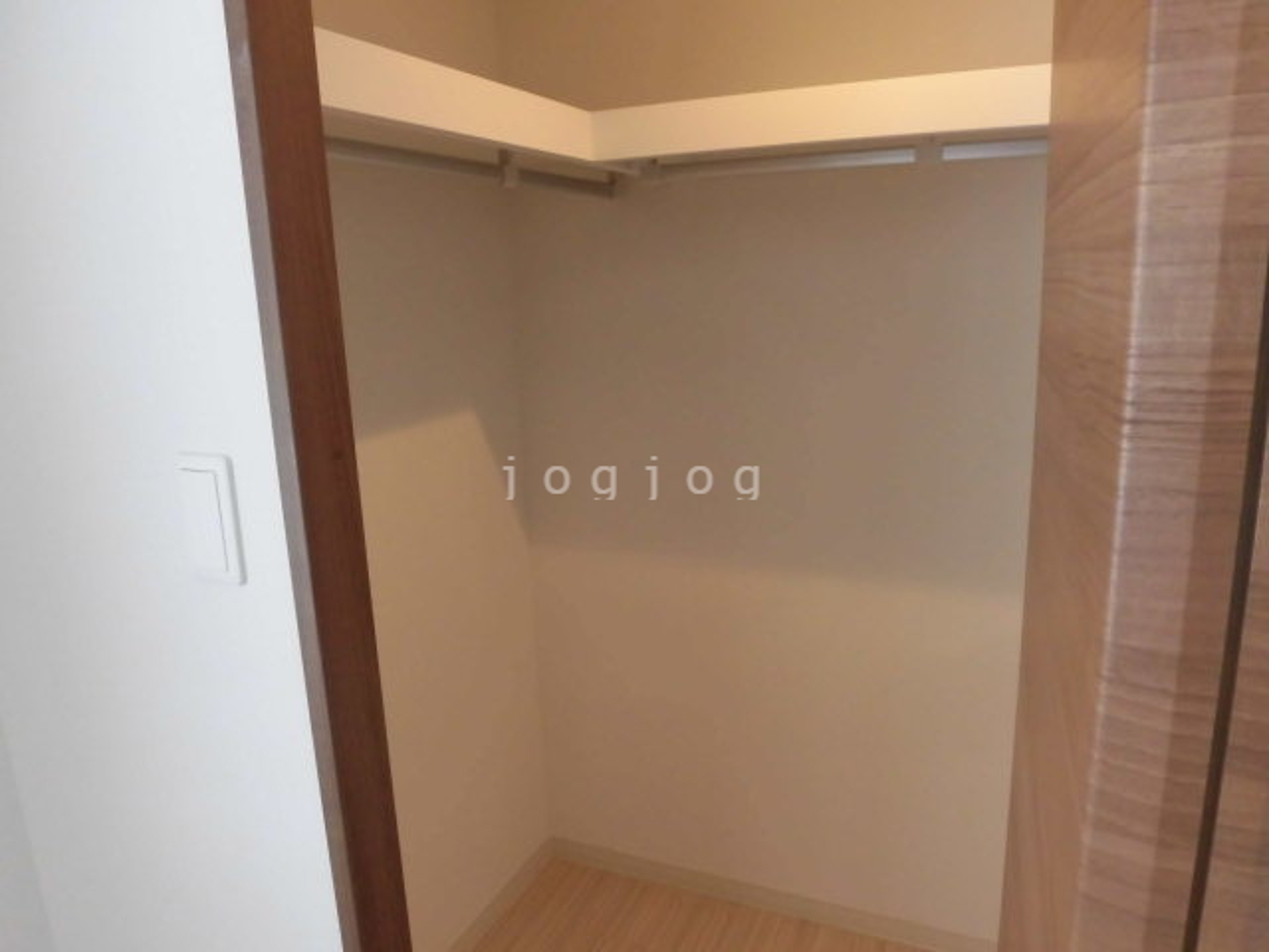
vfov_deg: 56.8
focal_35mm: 24
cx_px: 634
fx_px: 880
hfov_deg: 71.6
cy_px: 476
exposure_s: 1/50
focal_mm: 4.3
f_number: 3.1
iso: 250
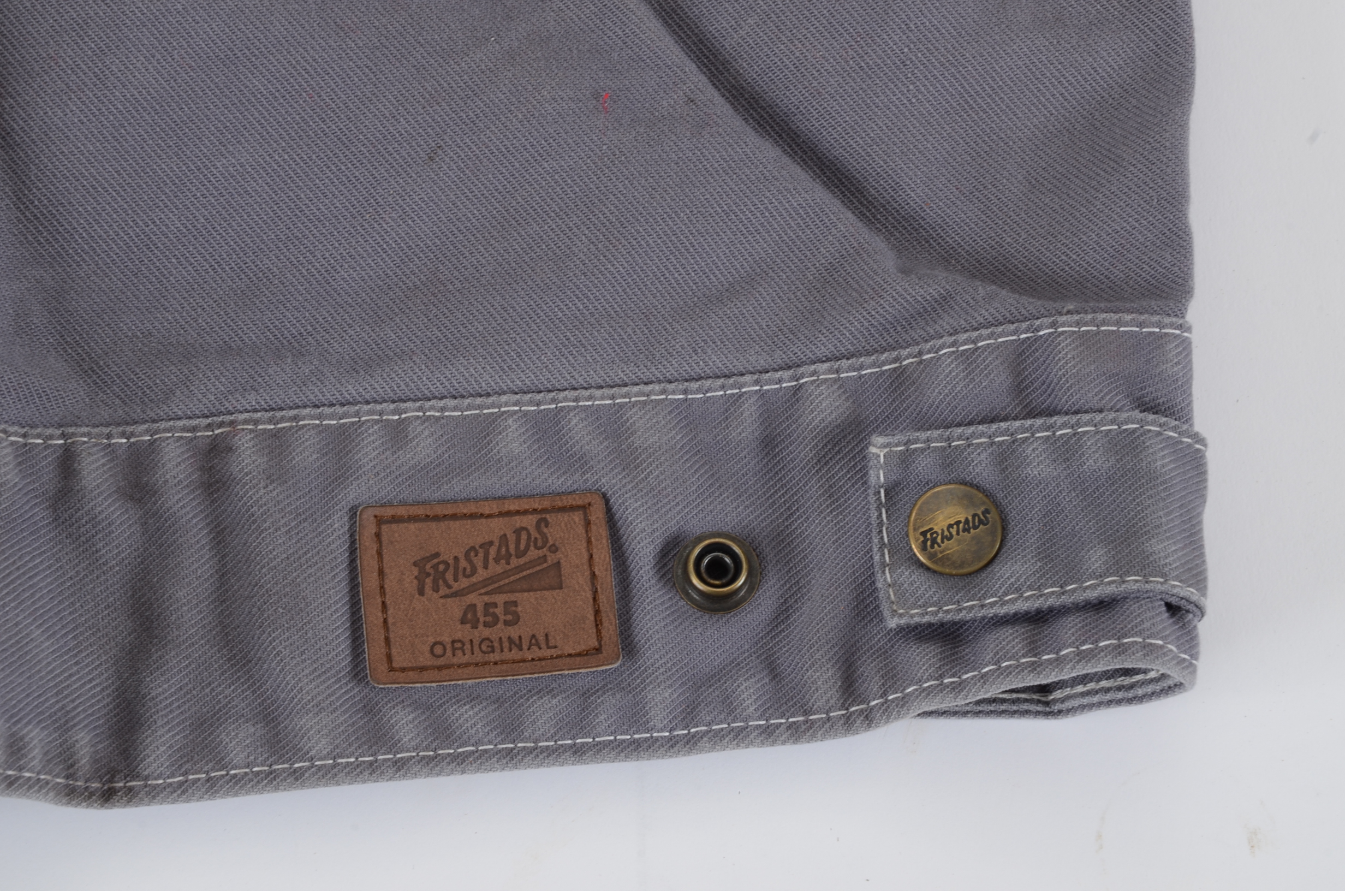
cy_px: 446
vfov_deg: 11.4
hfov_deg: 17.1
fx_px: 4474
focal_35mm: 120
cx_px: 672
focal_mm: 80
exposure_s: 1/125
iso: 200
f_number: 14
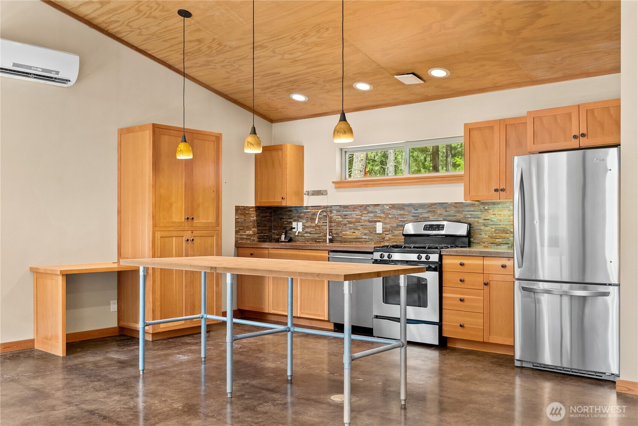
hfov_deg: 59.2
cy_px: 213
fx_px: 562
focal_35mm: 32
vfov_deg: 41.5
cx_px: 319
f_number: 3.5
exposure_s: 1/5
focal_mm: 31.7
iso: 400
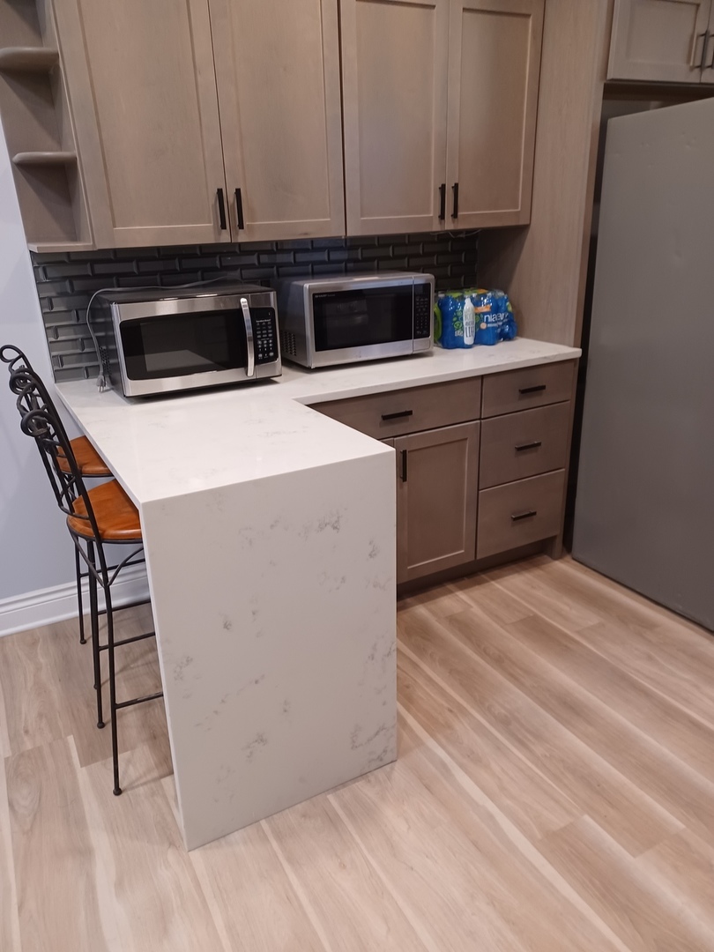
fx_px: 688
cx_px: 357
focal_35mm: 25
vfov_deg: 69.4
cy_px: 476
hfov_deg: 54.9
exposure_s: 1/30
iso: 320
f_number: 1.8
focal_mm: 4.6
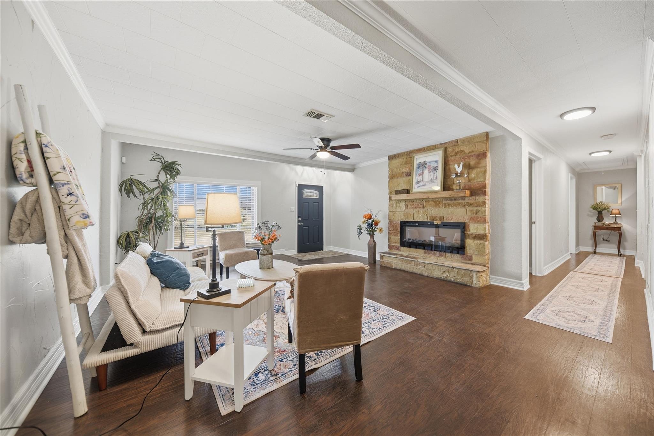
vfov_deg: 90.0
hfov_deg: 112.6
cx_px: 327
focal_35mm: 12
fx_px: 218
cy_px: 218
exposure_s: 1/80
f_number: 4.5
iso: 160
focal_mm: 12
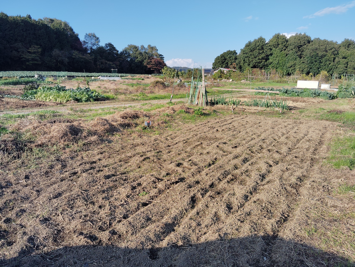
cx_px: 178
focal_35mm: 28
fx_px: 288
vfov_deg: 49.9
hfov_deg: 63.4
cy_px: 134
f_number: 1.8
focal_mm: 4.22
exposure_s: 1/544
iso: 50
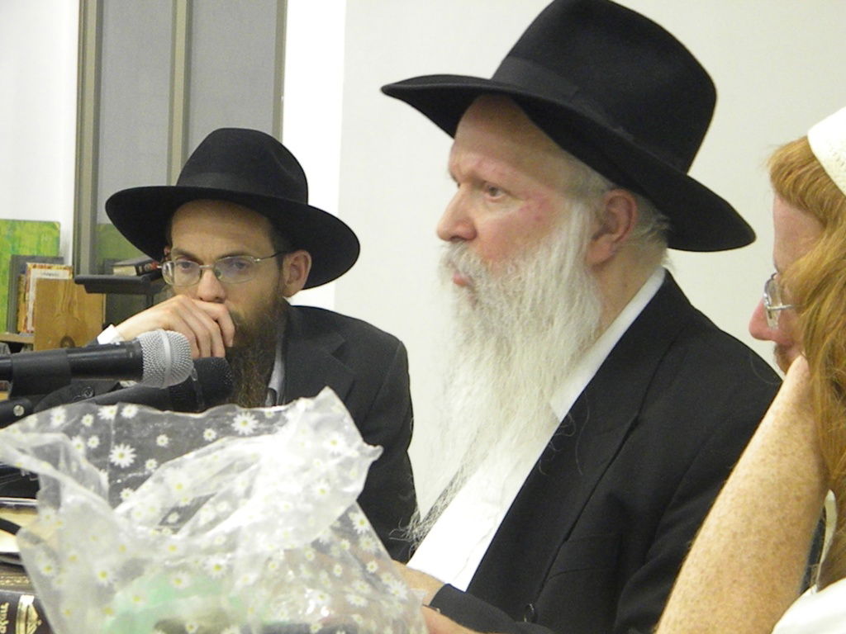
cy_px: 317
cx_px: 423
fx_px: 2713
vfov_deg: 13.3
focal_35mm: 111
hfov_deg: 17.7
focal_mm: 20.1
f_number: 4.7
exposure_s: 1/54
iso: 1133
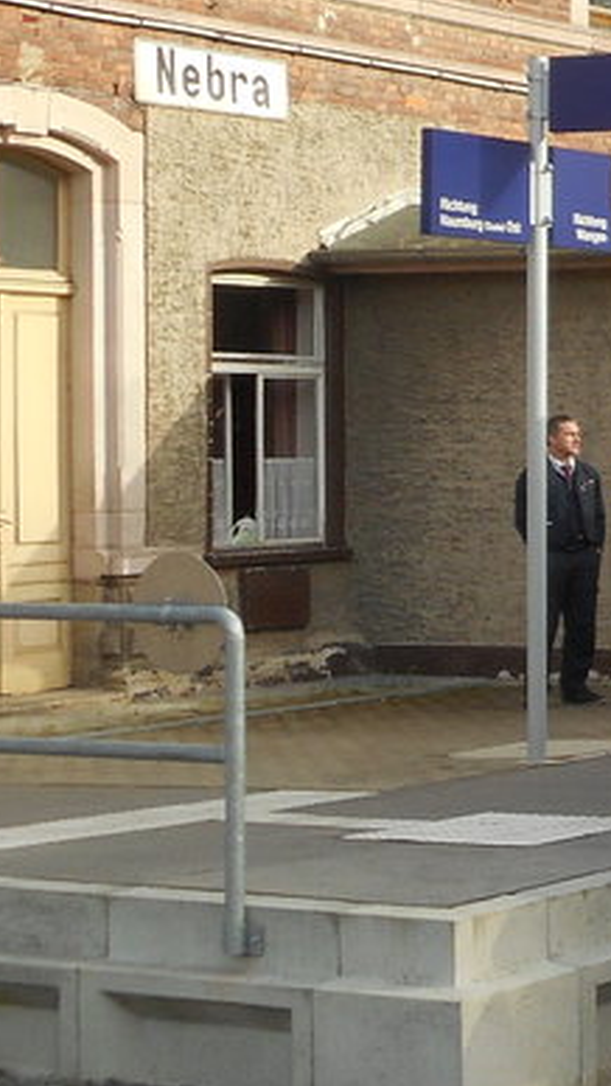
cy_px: 424
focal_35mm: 98
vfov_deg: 21.7
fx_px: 2820
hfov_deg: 10.7
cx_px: 1435
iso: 80
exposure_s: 1/200
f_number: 4
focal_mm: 5.2
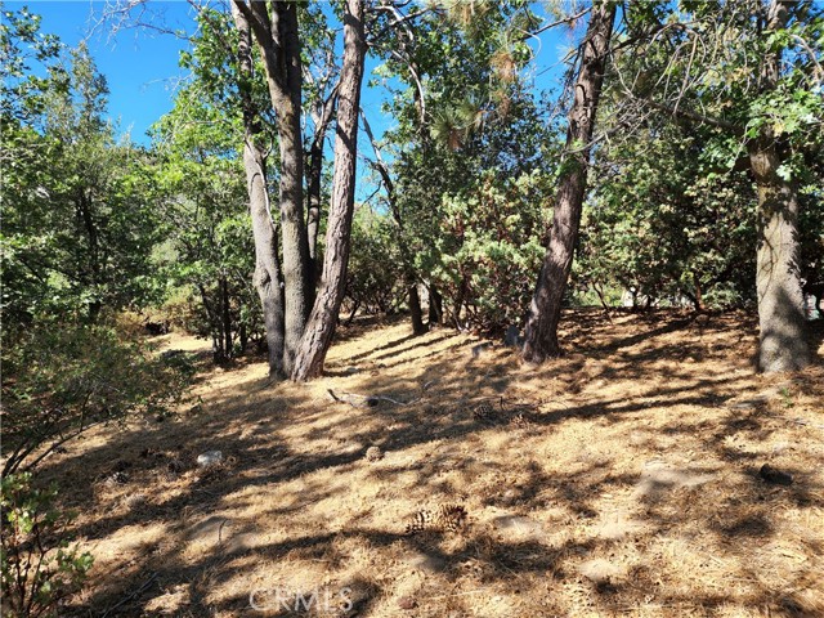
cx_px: 412
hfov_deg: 73.9
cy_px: 309
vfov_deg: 58.9
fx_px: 547
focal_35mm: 23
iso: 12
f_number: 1.8
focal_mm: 6.4
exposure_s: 1/286
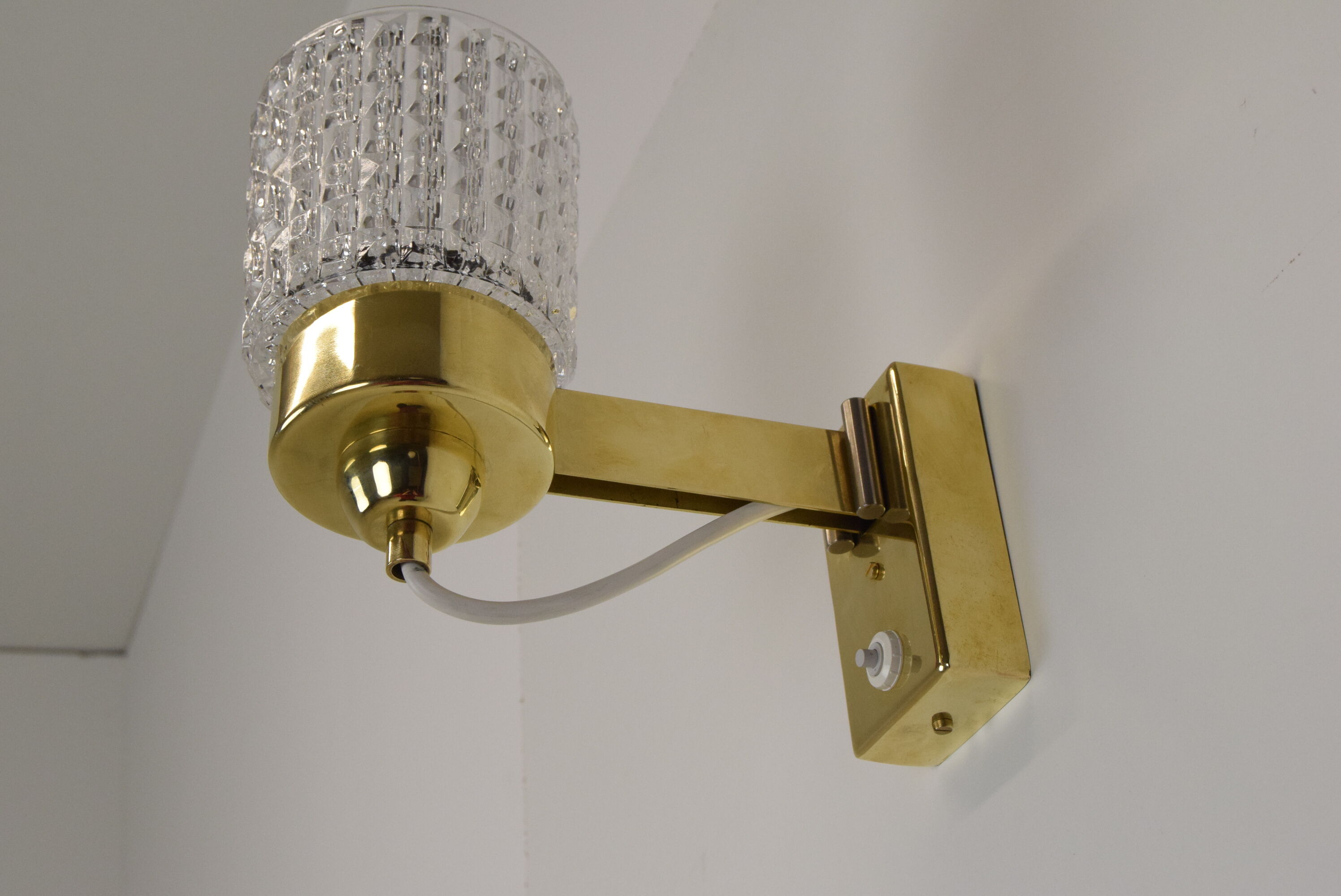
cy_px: 448
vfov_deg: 23.8
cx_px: 670
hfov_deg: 35.0
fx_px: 2125
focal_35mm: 57
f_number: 10
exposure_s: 1/400
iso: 1600
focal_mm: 38
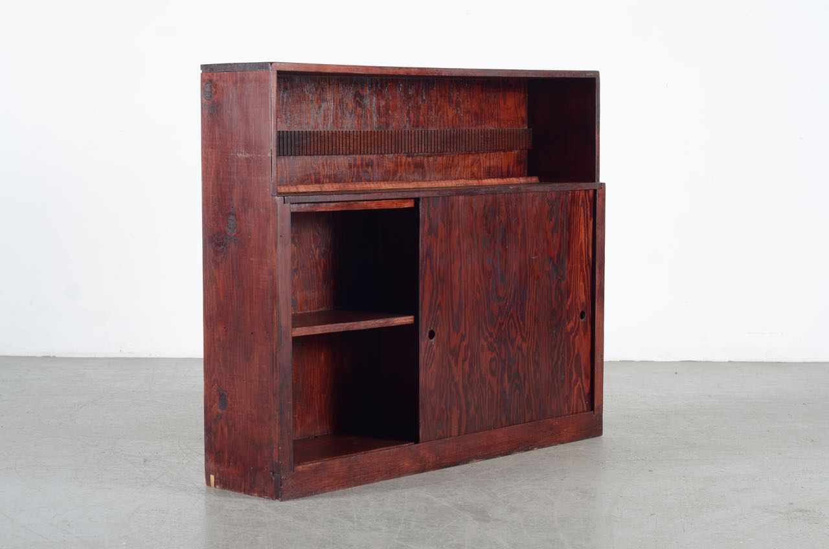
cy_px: 274
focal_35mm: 75
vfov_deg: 18.1
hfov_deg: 27.0
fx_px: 1724
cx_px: 414
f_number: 5.6
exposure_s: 1/125
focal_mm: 50
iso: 100
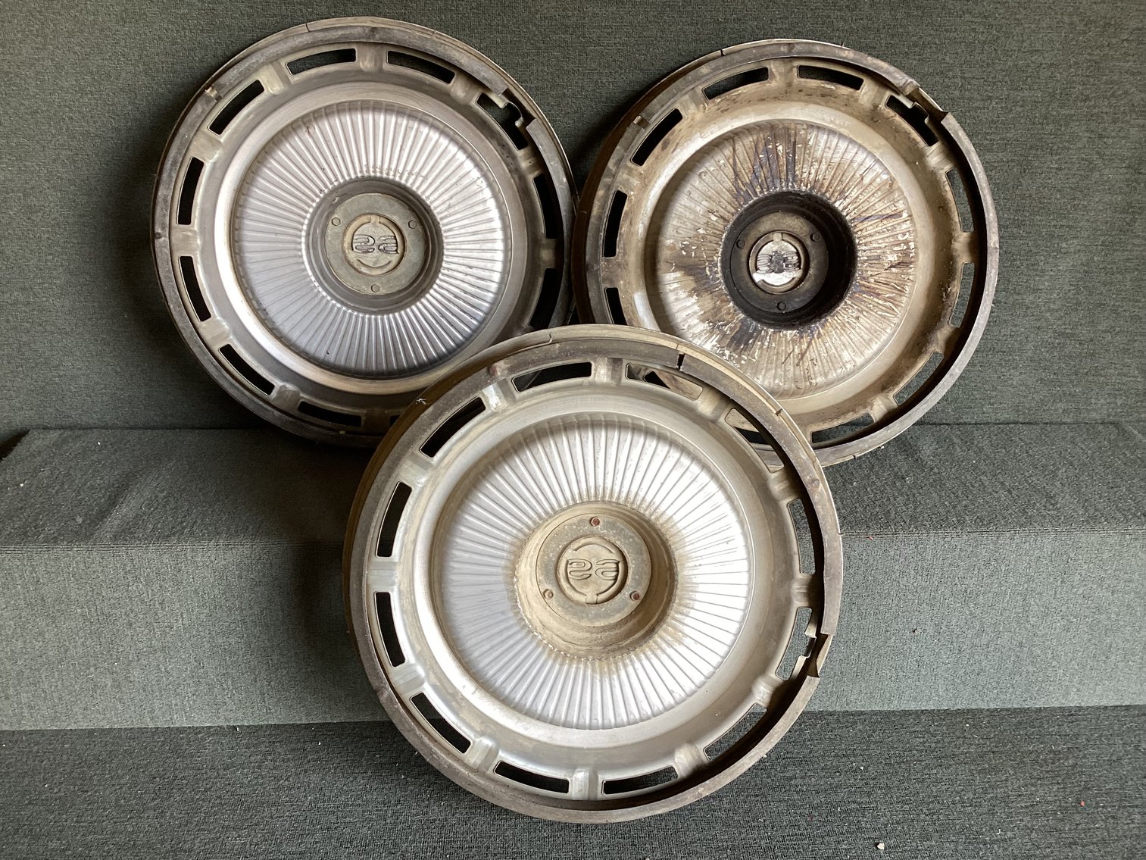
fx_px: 1026
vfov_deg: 45.4
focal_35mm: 31
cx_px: 573
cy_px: 430
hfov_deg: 58.3
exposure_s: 1/50
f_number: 2.4
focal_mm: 3.3
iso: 64
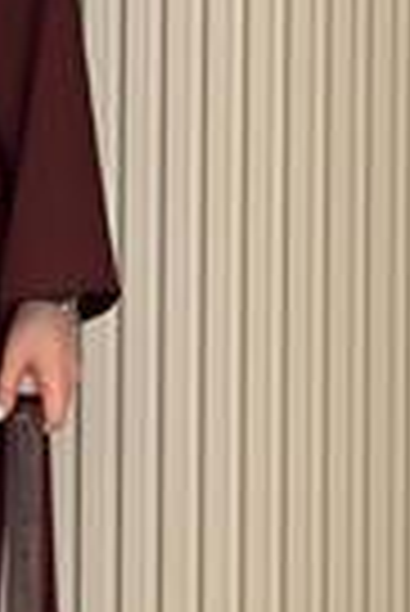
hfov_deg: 6.9
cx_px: -162
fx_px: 3340
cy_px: 214
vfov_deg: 10.5
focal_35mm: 196
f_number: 1.78
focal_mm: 6.86
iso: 80
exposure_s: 1/471
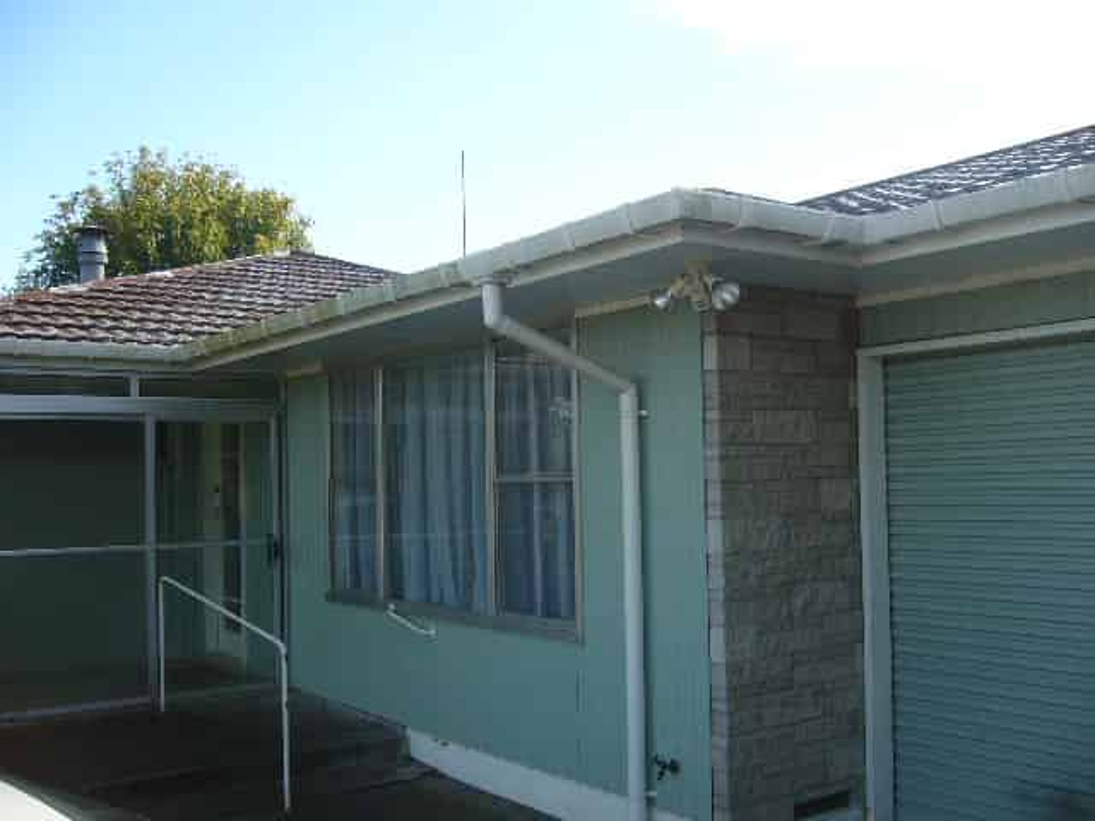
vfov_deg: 40.7
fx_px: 1107
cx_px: 548
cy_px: 410
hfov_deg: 52.6
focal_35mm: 35
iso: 80
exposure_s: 1/320
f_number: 2.8
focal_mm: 5.8
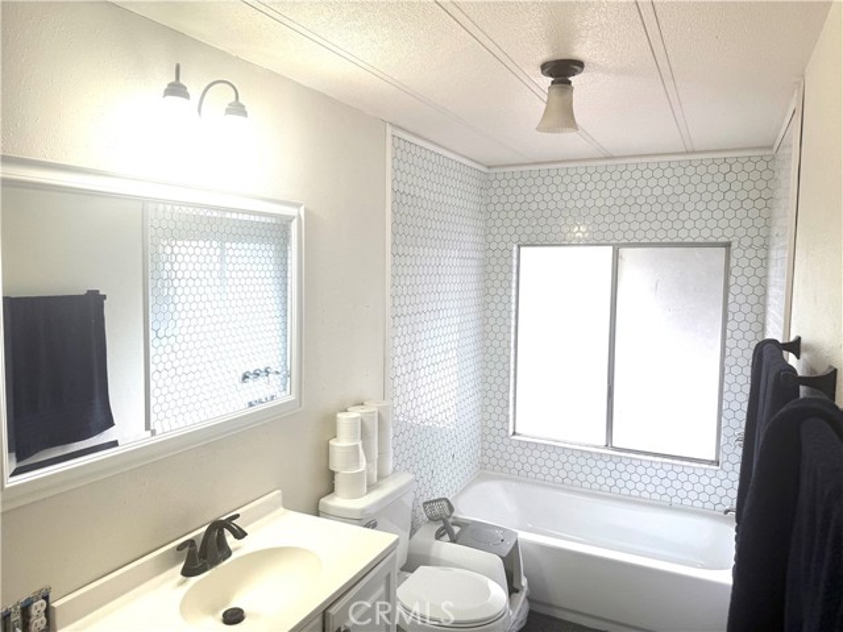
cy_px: 316
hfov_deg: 71.6
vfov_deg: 56.8
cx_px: 422
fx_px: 584
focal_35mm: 24
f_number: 1.78
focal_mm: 6.76
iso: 100
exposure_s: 1/213
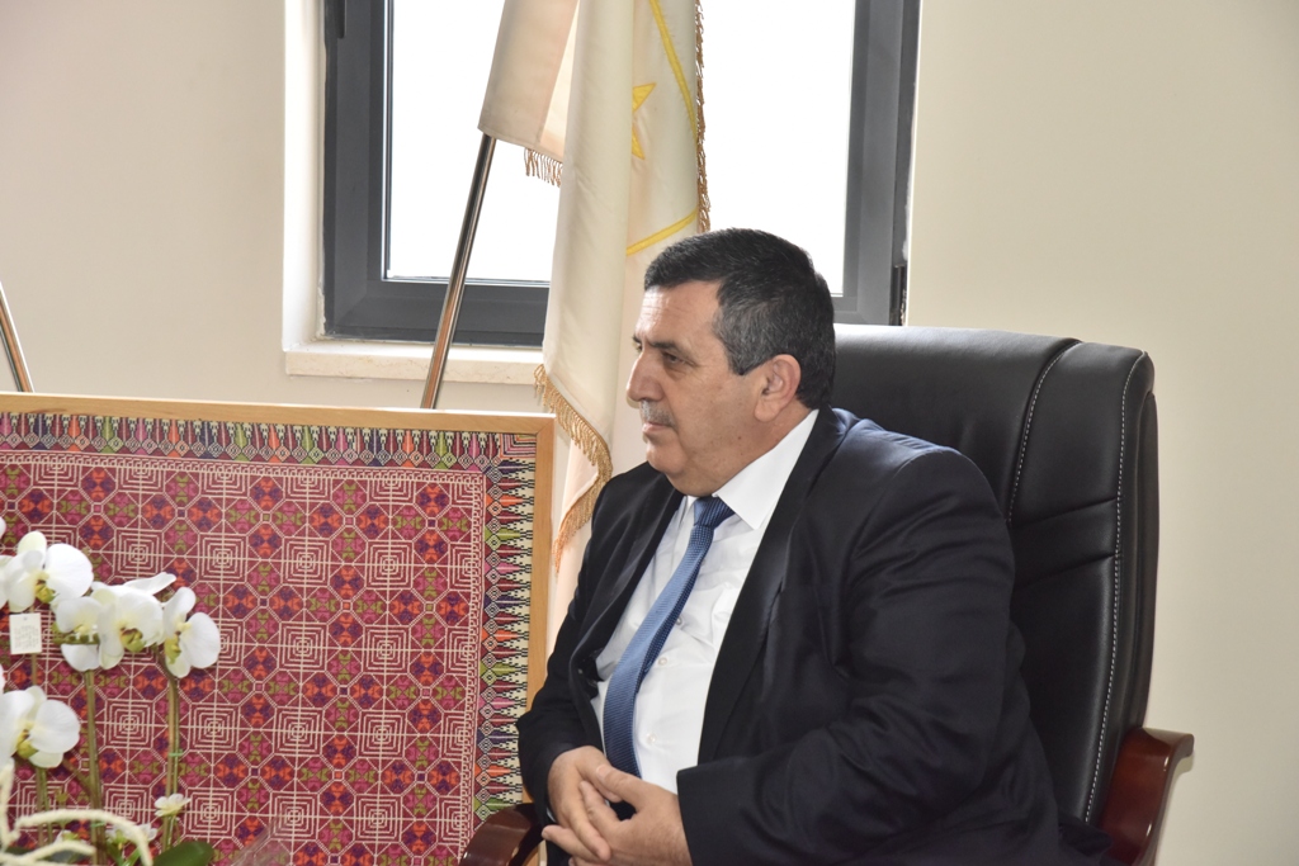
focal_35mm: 105
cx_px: 650
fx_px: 3789
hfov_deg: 19.5
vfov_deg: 13.0
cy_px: 433
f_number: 9
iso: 3200
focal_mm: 105
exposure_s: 1/250
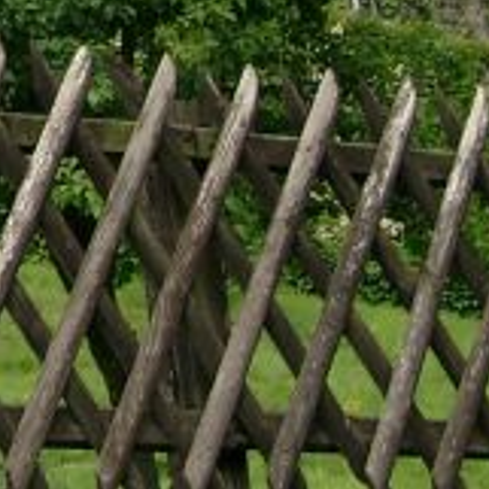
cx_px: -295
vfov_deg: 6.8
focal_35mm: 251
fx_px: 4012
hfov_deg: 6.9
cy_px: -419
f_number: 4
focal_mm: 11.76
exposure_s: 1/290
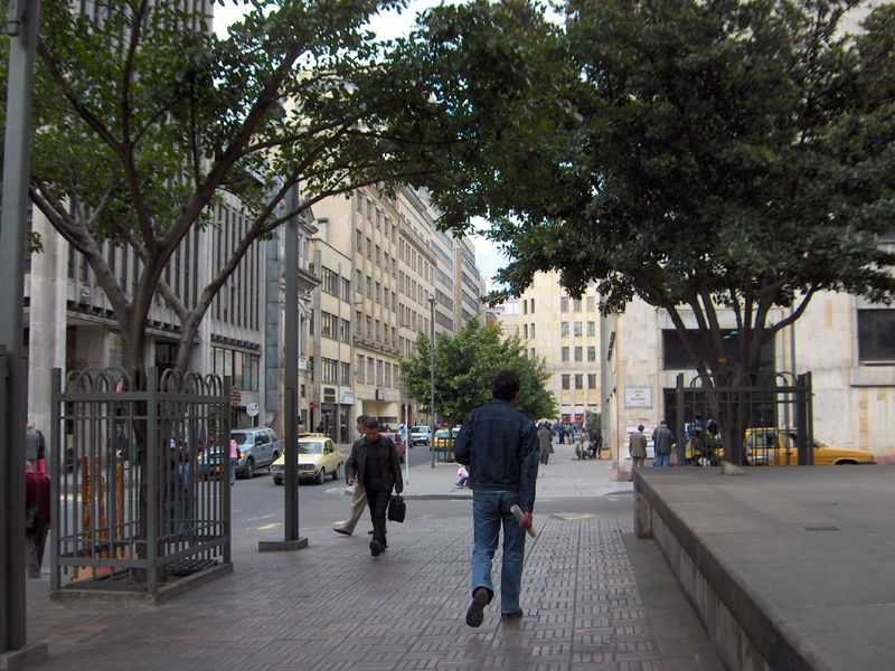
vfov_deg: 36.8
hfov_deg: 47.9
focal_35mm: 39
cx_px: 448
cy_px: 336
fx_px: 1008
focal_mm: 8
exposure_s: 1/209
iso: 100
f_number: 2.8
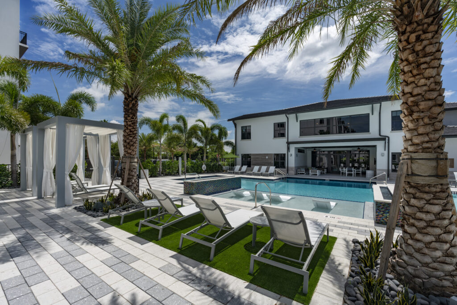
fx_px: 190
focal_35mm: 15
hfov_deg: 100.4
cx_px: 228
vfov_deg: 77.3
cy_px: 152
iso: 50
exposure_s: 1/200
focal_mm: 15
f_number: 10
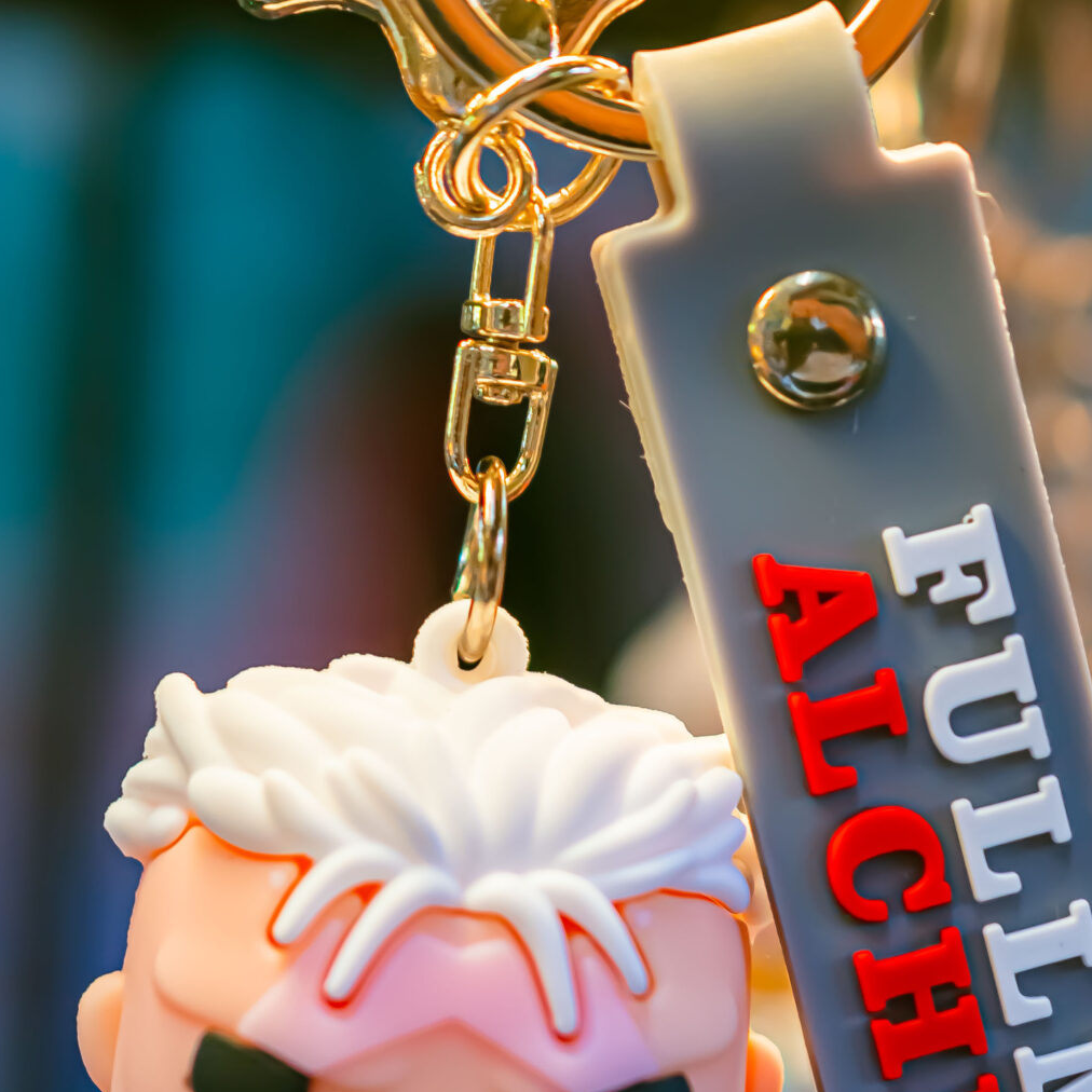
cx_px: 564
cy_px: 1174
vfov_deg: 13.3
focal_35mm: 129
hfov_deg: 13.5
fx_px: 4604
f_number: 3
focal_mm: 40
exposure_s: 1/125
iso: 400
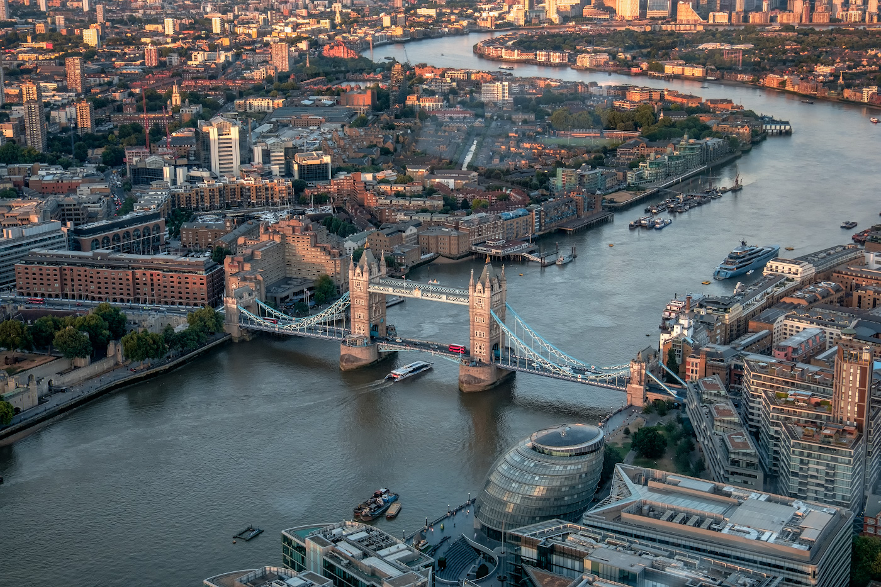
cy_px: 294
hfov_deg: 38.2
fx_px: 1272
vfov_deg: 26.0
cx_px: 440
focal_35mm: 52
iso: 1250
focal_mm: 34.5
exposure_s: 1/60
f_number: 11
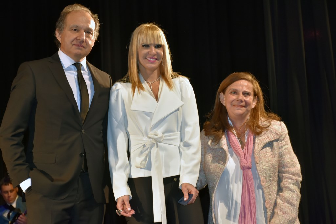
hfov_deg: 26.0
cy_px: 112
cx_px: 168
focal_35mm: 78
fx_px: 728
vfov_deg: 17.5
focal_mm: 52
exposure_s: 1/160
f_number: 4.8
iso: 800
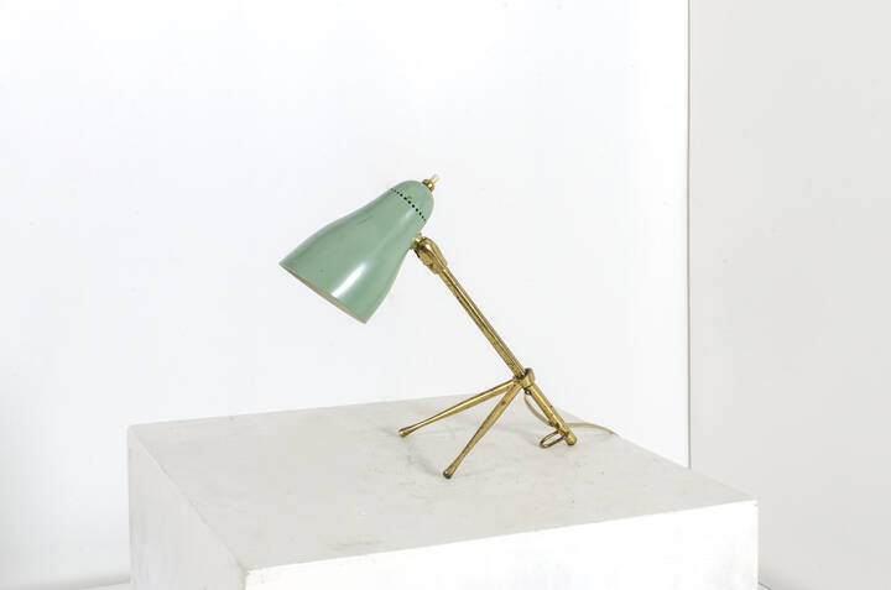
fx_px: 1297
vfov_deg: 25.6
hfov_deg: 37.9
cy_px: 295
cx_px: 446
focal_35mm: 52
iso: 100
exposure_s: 1/160
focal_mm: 35
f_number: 20
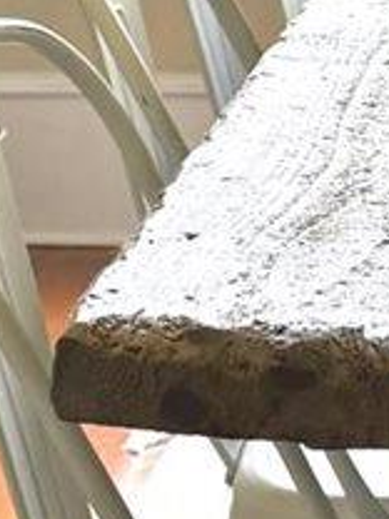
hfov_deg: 8.2
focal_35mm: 177
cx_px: 623
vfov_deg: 11.0
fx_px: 2652
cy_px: -87
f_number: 1.78
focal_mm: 6.76
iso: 125
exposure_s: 1/170
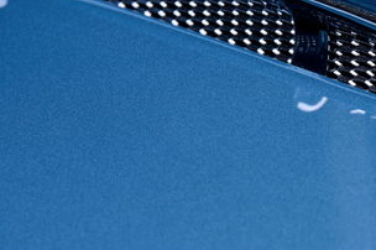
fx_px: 4747
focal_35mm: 455
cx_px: 475
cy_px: 111
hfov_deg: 4.5
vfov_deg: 3.0
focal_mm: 135
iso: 50
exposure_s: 1/125
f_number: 13
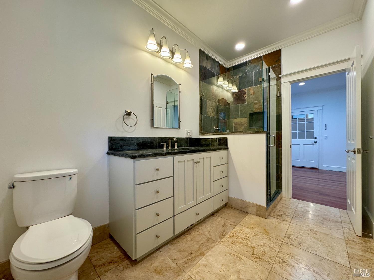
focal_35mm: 14
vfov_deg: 85.7
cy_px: 140
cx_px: 187
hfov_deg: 102.1
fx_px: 151
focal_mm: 2.22
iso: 160
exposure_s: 1/120
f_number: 2.2
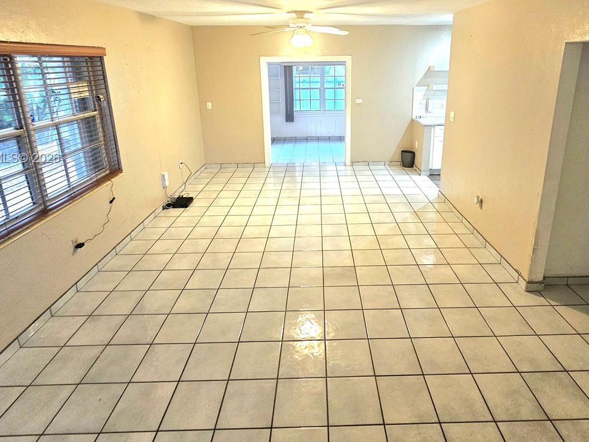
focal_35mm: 19
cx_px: 323
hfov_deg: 84.4
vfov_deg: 67.3
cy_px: 159
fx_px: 323
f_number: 2.2
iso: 400
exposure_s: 1/30
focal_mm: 2.2
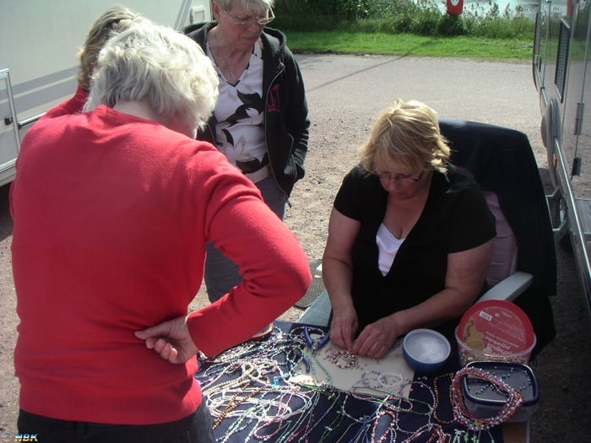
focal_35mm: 38
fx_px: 649
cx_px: 296
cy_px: 222
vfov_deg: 37.7
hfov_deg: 49.0
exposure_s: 1/380
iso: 50
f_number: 2.8
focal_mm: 6
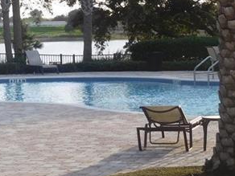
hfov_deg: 11.4
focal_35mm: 170
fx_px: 1154
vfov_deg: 8.7
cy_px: -10
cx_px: -64
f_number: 4.4
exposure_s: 1/400
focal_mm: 11.1
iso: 125
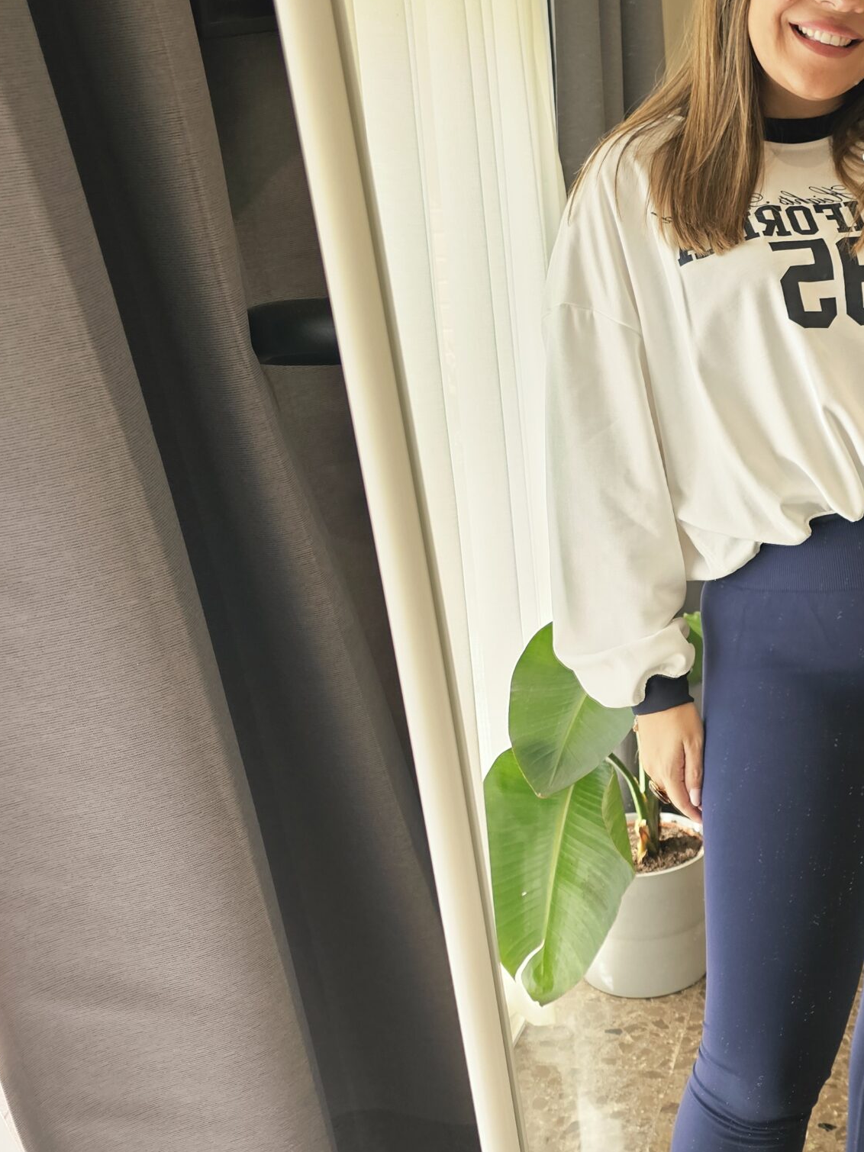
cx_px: 711
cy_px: 607
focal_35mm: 39
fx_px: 1298
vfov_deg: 47.8
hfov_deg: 35.4
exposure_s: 1/100
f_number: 1.7
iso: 125
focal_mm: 6.3
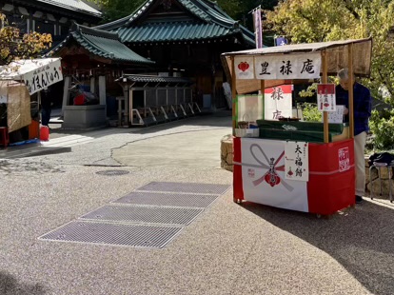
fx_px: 501
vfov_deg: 32.1
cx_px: 194
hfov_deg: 43.0
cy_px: 65
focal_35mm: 44
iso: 50
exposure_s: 1/2933
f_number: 1.6
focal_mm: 5.96
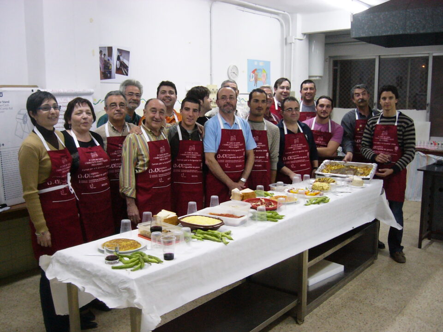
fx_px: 448
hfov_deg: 52.6
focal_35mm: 35
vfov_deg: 40.7
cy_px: 166
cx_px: 222
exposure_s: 1/15
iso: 200
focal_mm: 5.8
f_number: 2.8
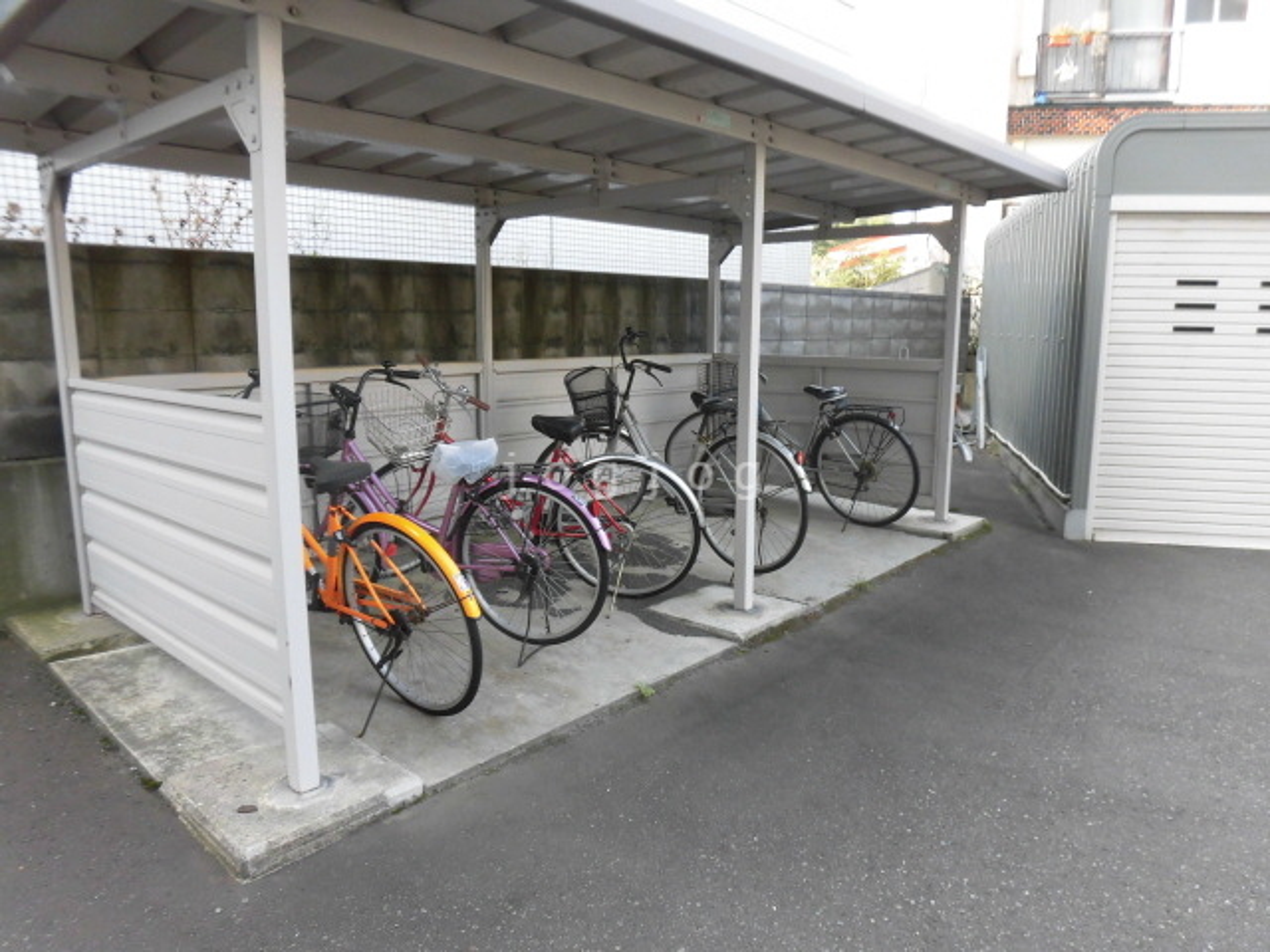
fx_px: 881
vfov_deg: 56.8
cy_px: 476
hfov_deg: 71.6
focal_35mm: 24
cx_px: 635
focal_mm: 4.3
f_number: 3.1
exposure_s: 1/100
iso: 100
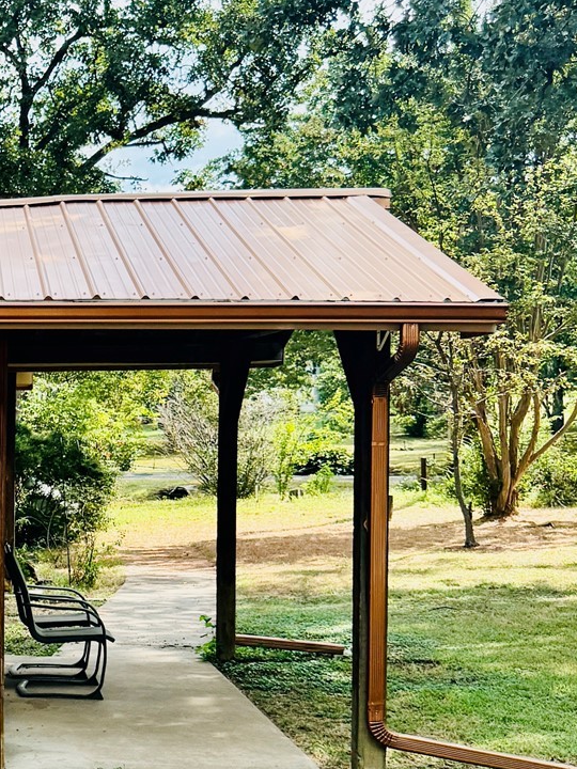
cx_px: -189
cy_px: 513
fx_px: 1422
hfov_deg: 20.7
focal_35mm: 64
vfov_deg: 30.0
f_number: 1.78
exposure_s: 1/2703
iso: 100
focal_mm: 6.76
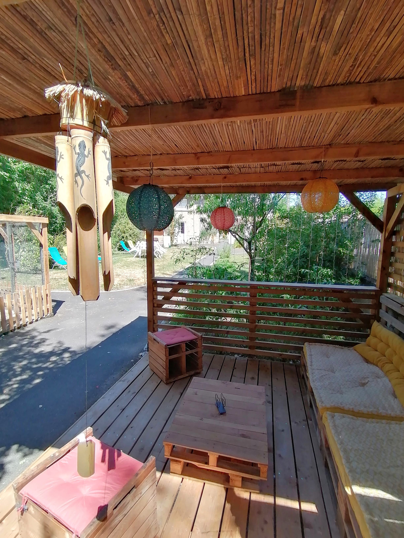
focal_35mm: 17
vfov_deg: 91.0
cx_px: 202
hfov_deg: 74.7
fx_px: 265
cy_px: 269
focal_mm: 2.7
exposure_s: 1/564
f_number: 2.4
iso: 50
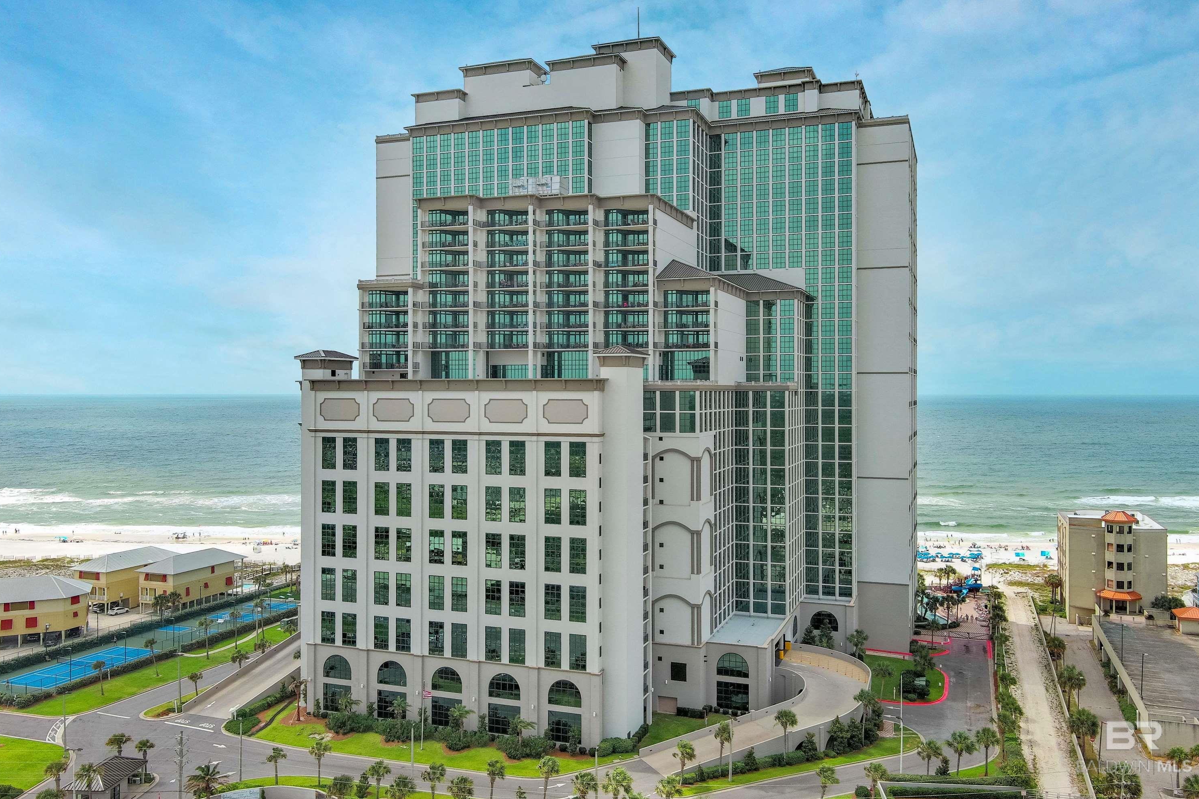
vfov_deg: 43.6
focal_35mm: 30
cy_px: 393
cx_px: 615
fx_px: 999
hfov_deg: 61.9
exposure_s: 1/1600
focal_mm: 10.57
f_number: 6.3
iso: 100
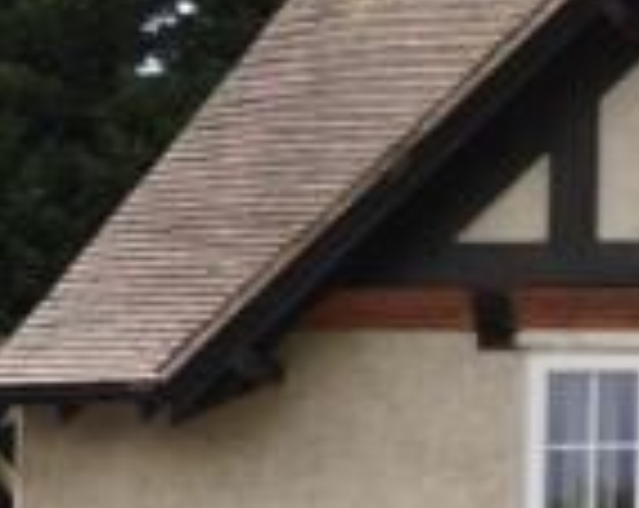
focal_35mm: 183
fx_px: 3454
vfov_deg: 8.3
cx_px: 1359
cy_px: 575
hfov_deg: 9.7
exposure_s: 1/1250
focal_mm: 18
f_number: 4
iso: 400
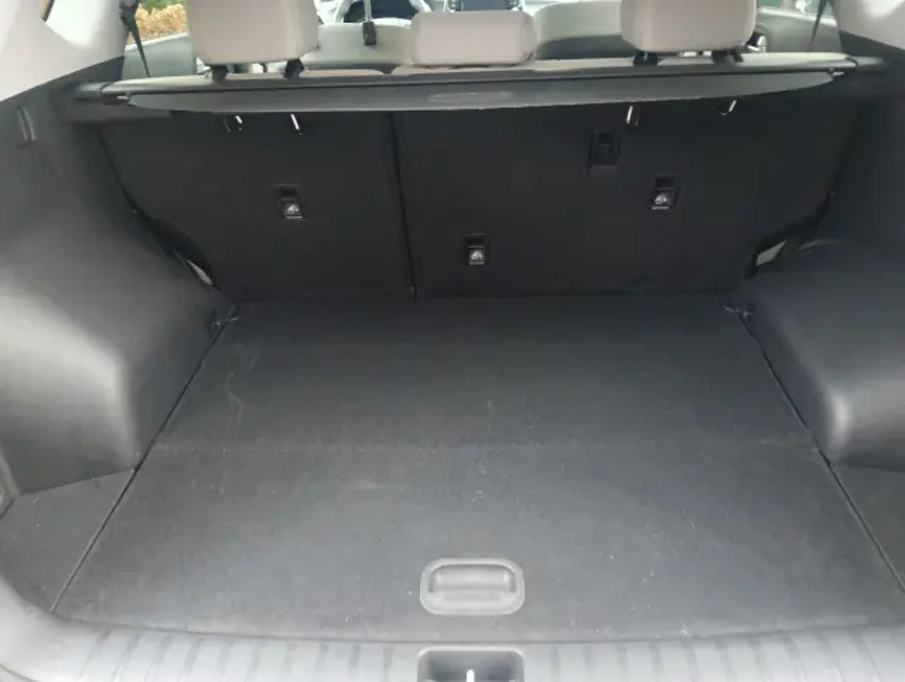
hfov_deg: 65.2
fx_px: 707
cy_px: 341
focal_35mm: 27
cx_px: 452
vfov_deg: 51.5
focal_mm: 3.98
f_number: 1.8
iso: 1600
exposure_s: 1/14.3
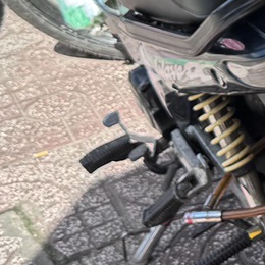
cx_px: 529
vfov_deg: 10.2
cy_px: -192
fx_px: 1412
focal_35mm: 163
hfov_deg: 9.9
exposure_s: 1/639
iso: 80
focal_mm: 6.76
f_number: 1.78
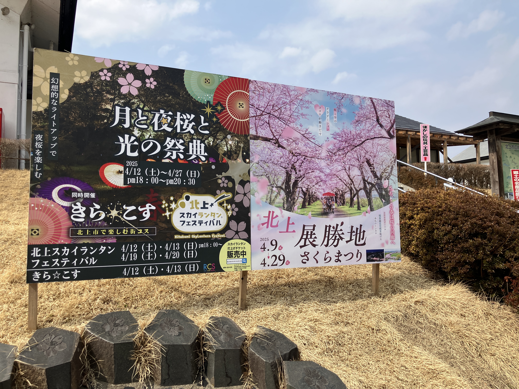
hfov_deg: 63.4
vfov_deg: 49.7
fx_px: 420
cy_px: 194
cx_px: 260
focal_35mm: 28
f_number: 1.8
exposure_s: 1/2024
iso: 32
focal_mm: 3.99
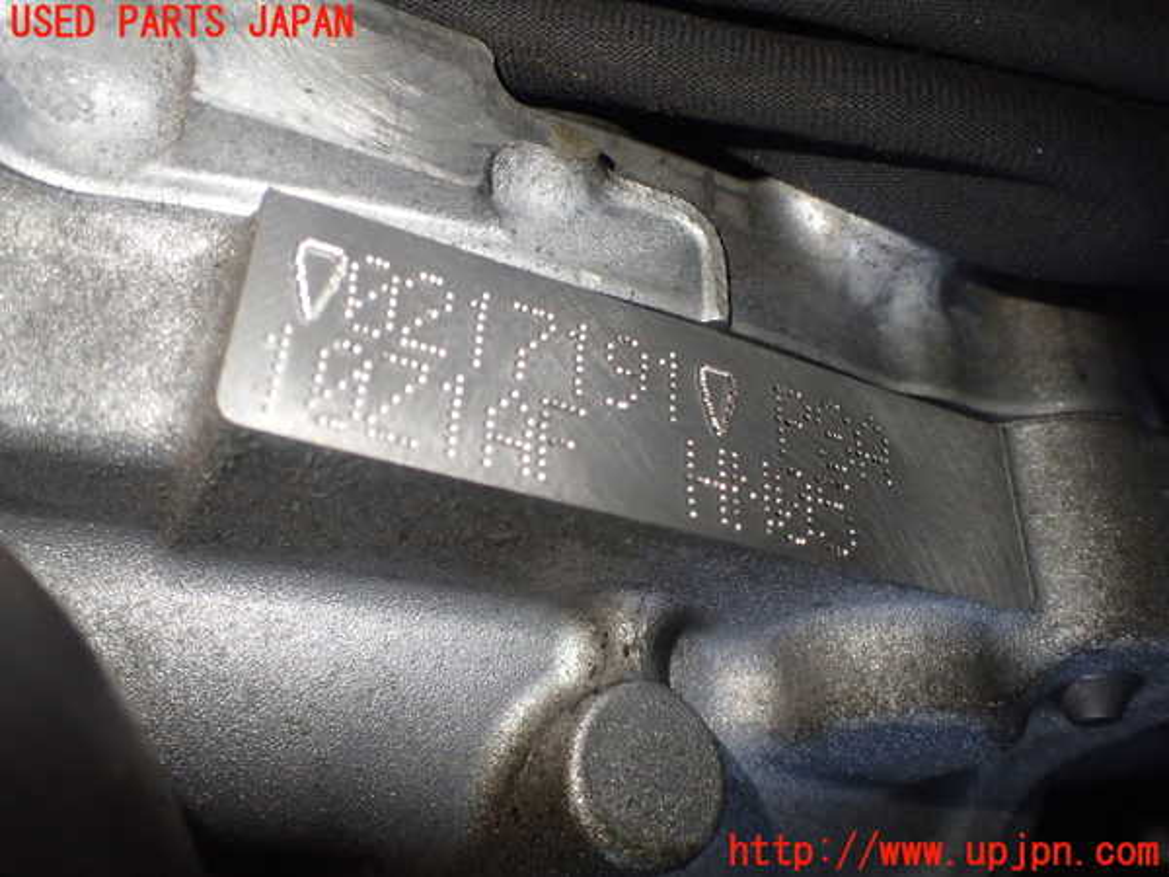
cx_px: 584
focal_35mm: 30
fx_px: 1013
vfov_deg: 46.8
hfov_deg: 60.0
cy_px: 438
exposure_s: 1/125
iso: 400
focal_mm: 5.4
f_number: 2.3
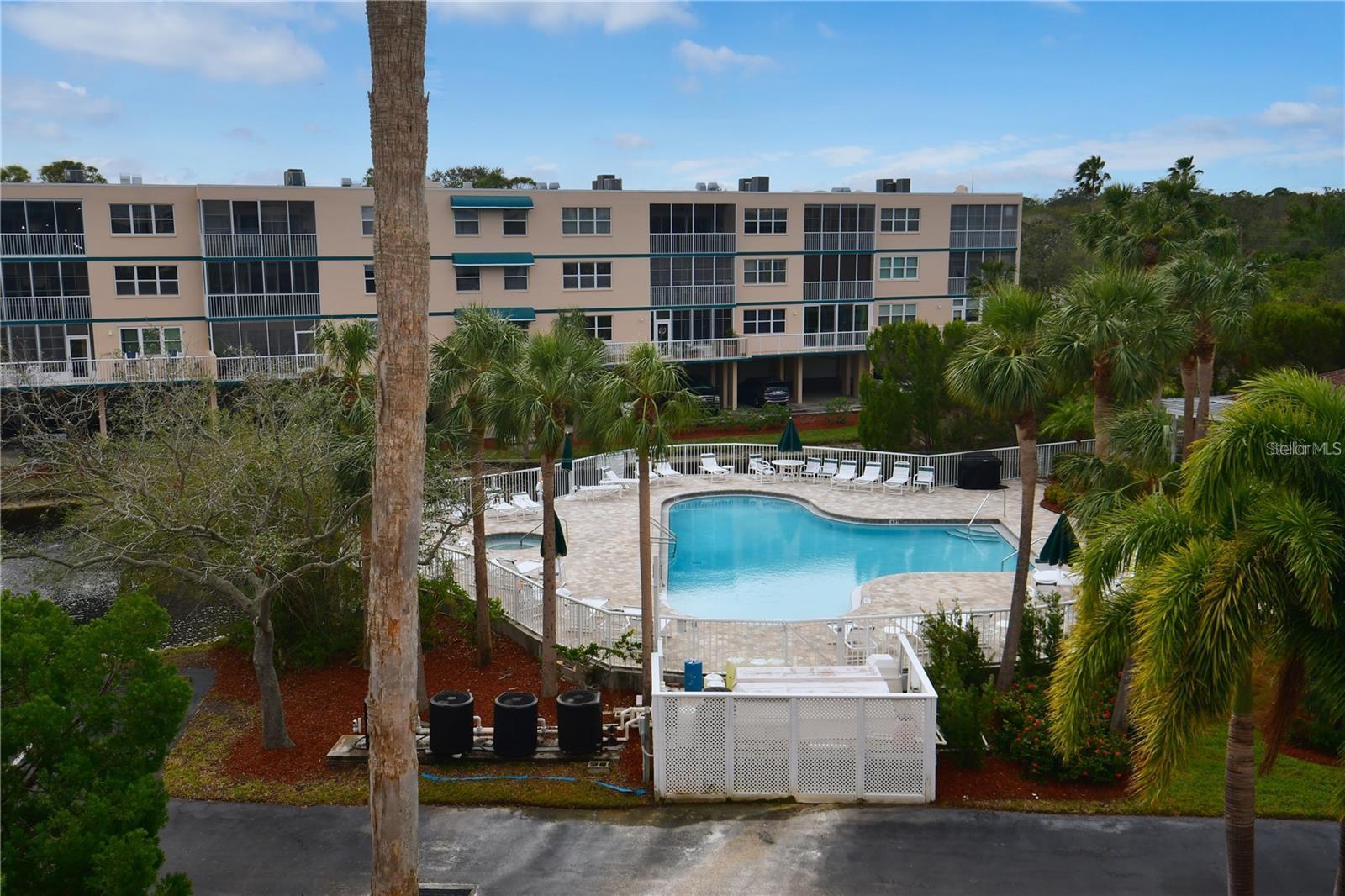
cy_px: 448
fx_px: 1345
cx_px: 672
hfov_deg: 53.1
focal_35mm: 36
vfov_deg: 36.9
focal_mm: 24
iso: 100
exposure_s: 1/250
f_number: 10
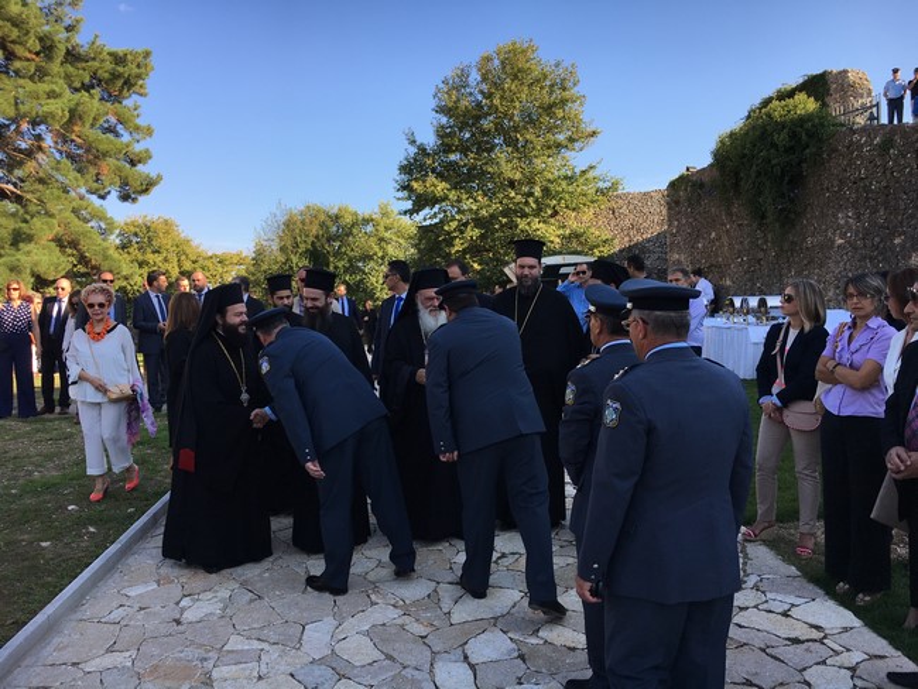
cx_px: 459
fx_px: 769
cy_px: 344
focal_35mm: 29
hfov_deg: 61.6
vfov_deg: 48.3
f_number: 2.2
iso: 25
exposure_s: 1/569
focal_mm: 4.15
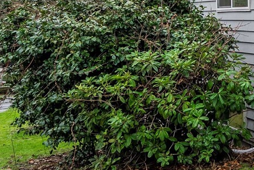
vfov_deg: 17.4
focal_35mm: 78
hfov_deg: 19.7
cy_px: 42
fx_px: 551
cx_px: 449
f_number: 7.1
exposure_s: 1/30
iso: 320
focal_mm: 21
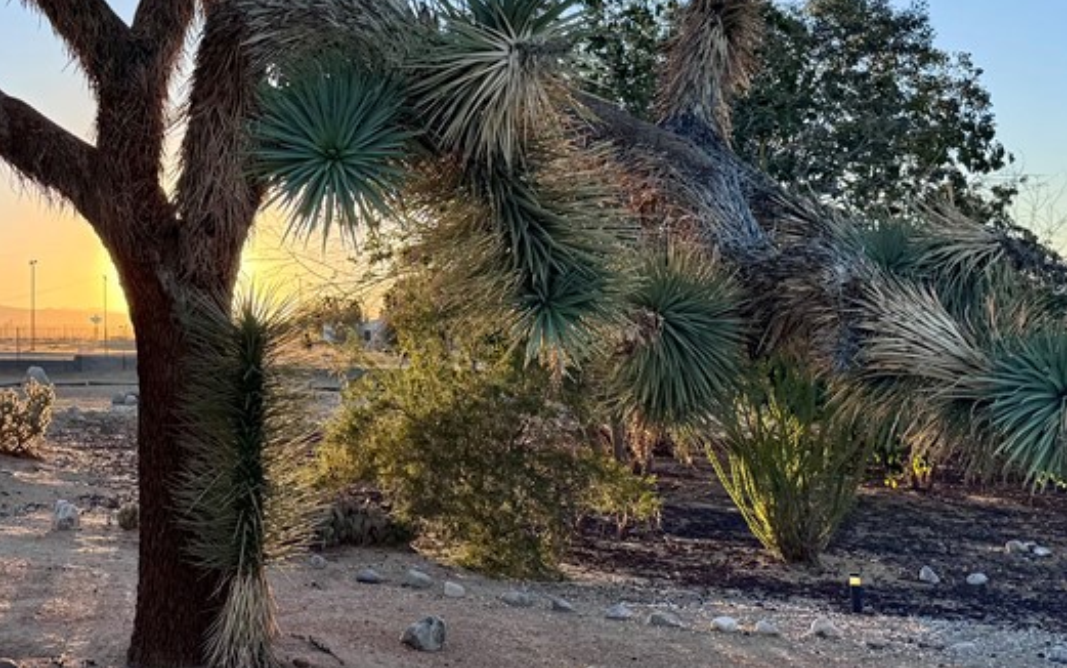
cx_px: 45
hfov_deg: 36.9
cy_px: 107
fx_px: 1454
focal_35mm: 50
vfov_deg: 25.3
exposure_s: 1/1560
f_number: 1.78
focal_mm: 6.76
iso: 80
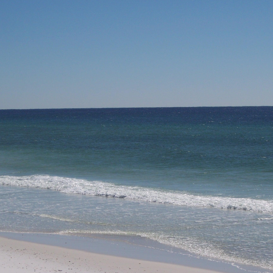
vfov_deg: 14.2
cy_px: 136
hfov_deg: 14.2
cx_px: 94
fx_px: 1097
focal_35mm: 123
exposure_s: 1/1000
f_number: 6.7
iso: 100
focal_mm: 21.3
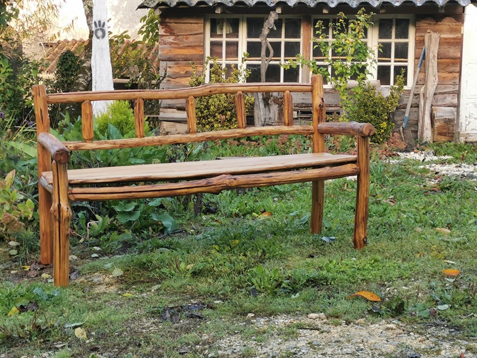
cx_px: 238
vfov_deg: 22.3
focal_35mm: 66
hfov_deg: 29.4
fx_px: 910
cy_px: 179
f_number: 1.8
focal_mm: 5.58
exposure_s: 1/308
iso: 50
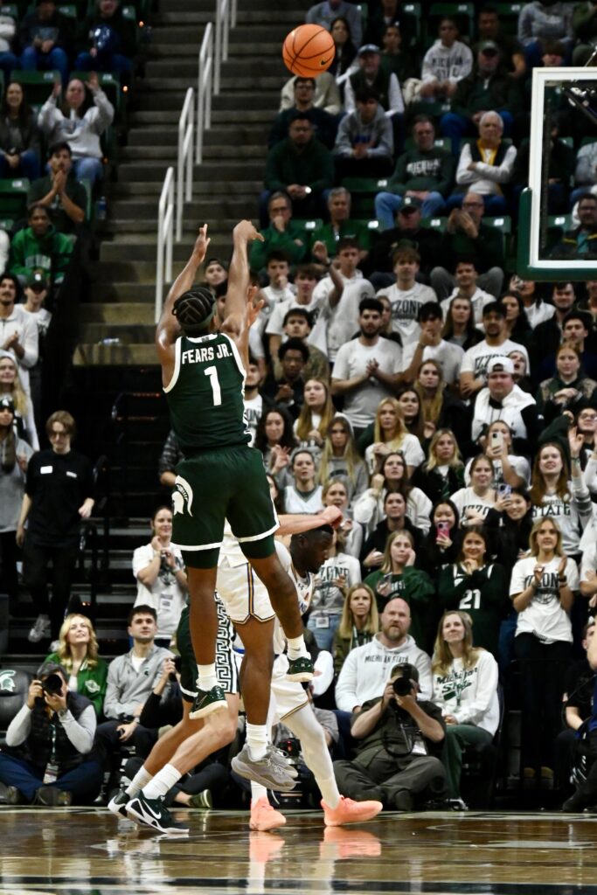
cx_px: 298
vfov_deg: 12.8
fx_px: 3978
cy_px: 448
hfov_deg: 8.6
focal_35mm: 160
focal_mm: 160
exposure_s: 1/1600
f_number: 6.3
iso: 10000
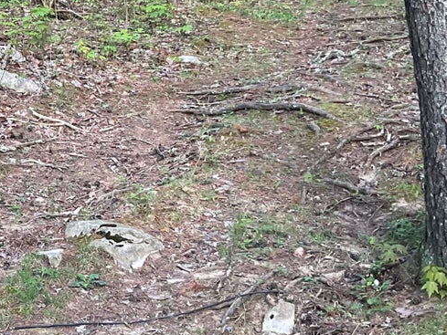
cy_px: 55
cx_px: -112
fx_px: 1046
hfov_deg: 22.0
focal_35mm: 81
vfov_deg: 18.0
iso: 40
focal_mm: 3
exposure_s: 1/120
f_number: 1.8
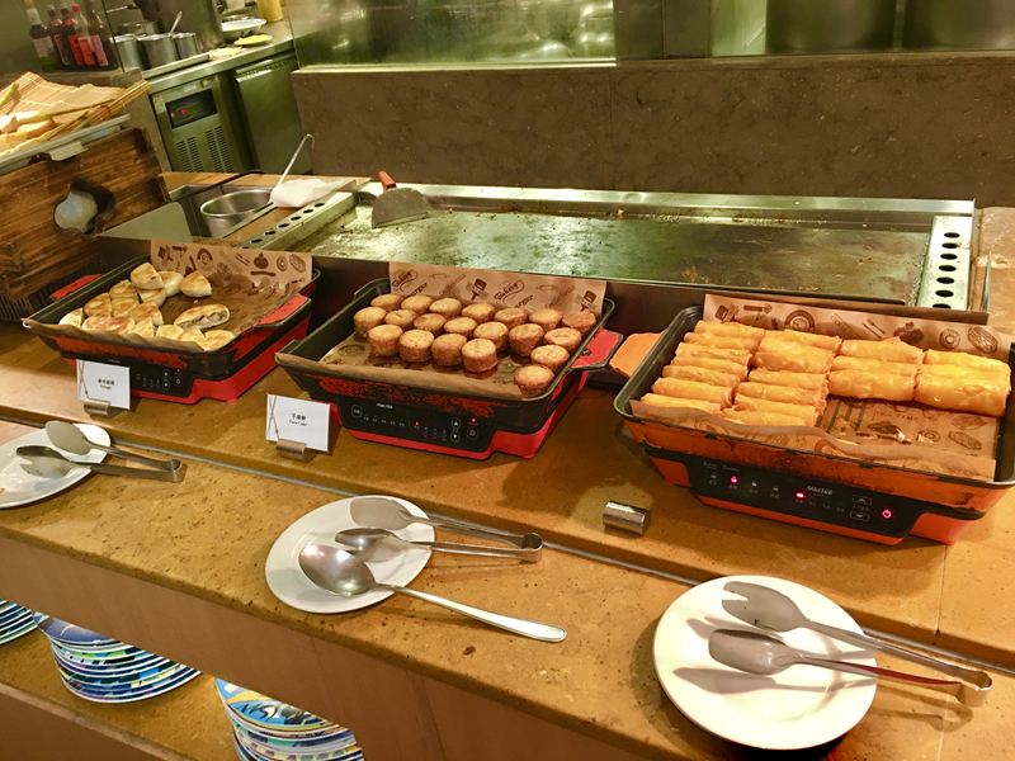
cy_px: 380
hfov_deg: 61.7
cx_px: 508
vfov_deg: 48.2
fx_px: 850
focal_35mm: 29
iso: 80
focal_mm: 4.15
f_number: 2.2
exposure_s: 1/15
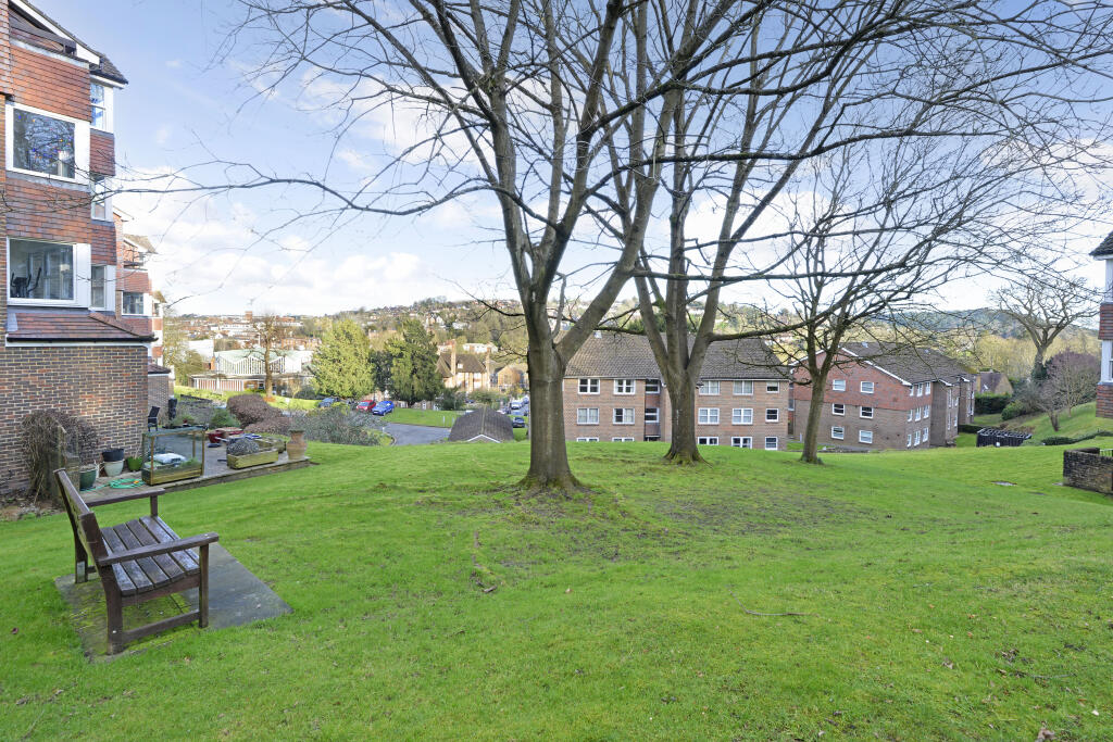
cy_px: 371
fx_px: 526
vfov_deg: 70.5
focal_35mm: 17
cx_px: 556
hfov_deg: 93.3
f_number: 14
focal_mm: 17
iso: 400
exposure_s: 1/50
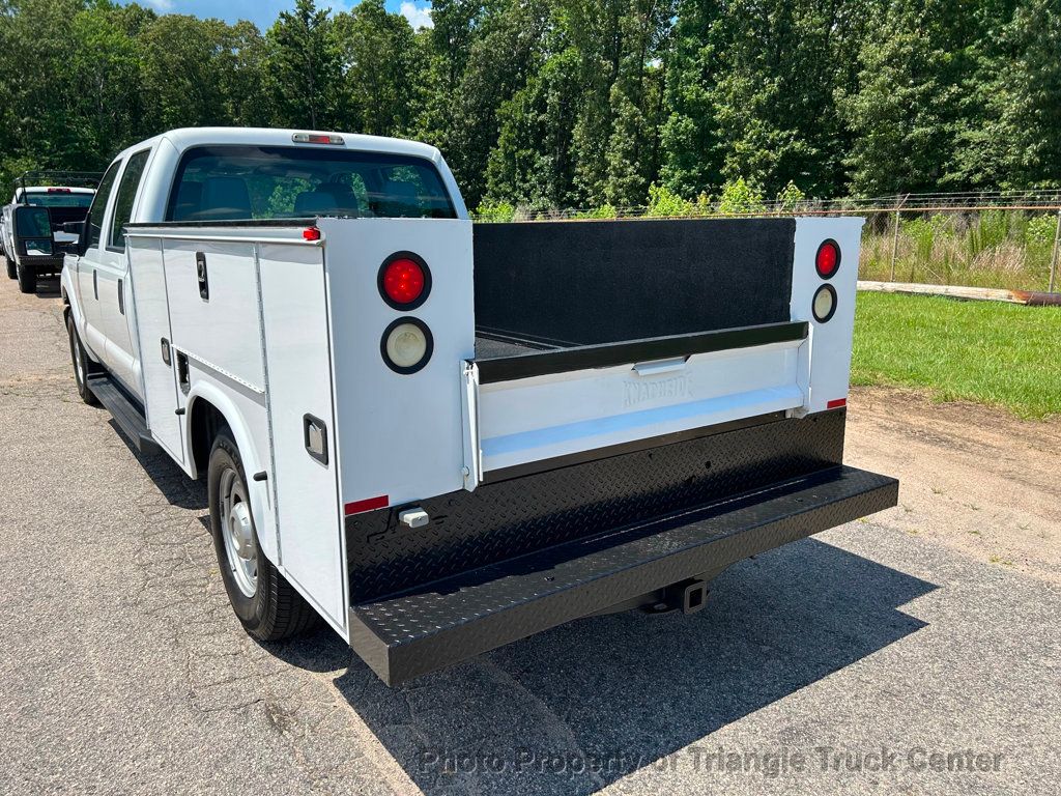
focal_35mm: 26
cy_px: 398
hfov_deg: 67.3
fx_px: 797
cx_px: 530
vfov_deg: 53.1
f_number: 1.5
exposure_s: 1/3704
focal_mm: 5.7
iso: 50
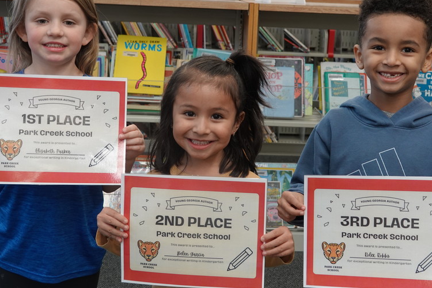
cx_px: 230
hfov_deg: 35.6
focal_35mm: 56
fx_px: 672
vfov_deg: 24.2
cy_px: 130
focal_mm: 15.17
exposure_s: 1/50
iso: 250
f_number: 3.2
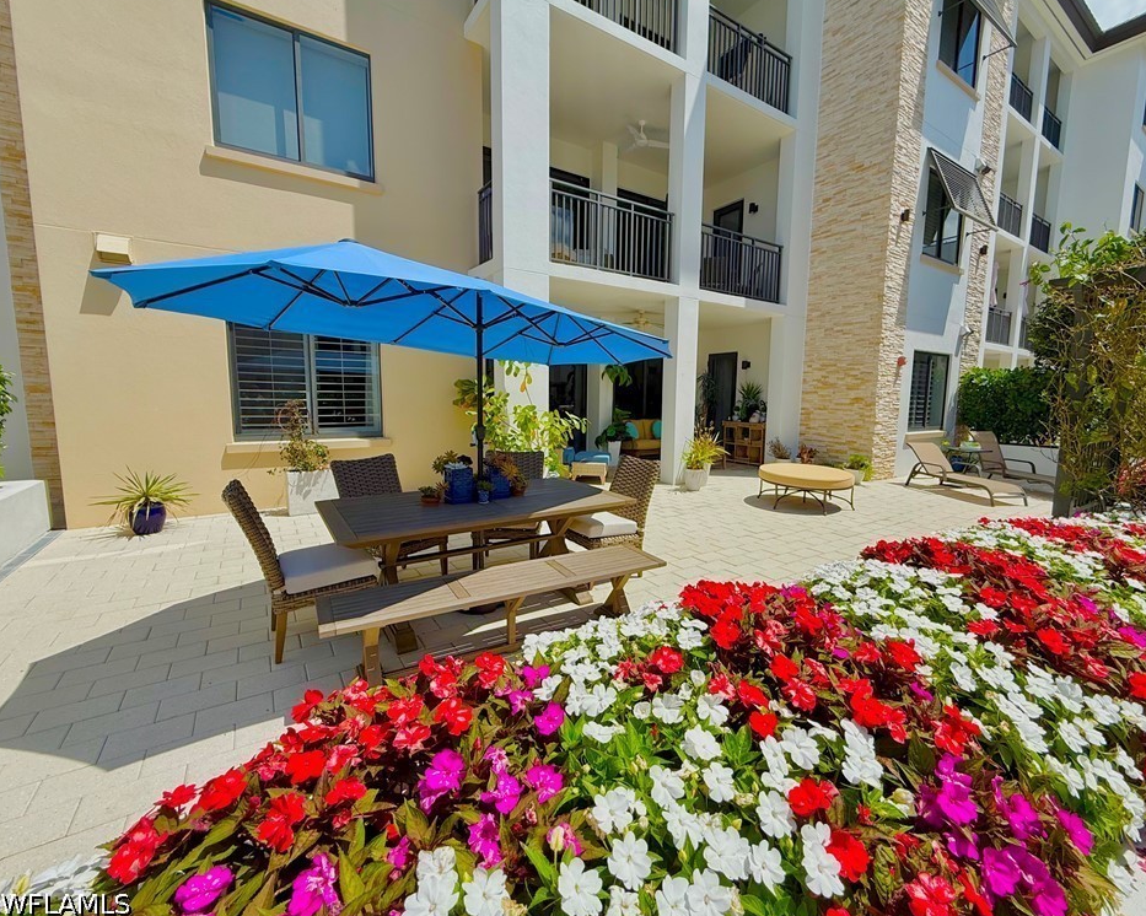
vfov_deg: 84.0
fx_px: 509
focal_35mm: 15
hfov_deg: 96.7
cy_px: 453
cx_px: 606
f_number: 2.2
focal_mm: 2.22
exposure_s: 1/3125
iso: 50
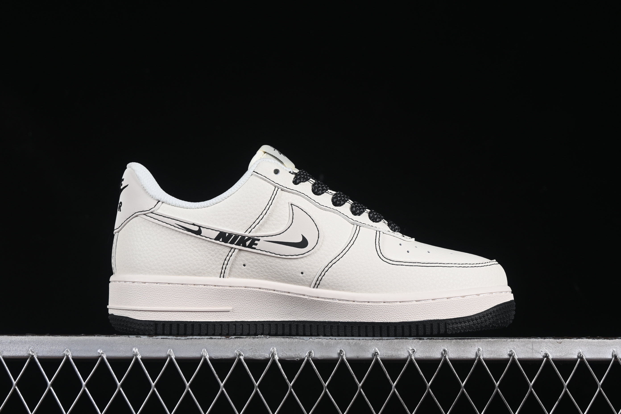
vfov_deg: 18.2
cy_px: 207
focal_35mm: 75
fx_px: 1294
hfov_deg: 27.0
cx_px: 310
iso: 160
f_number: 8
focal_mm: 50
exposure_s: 1/80
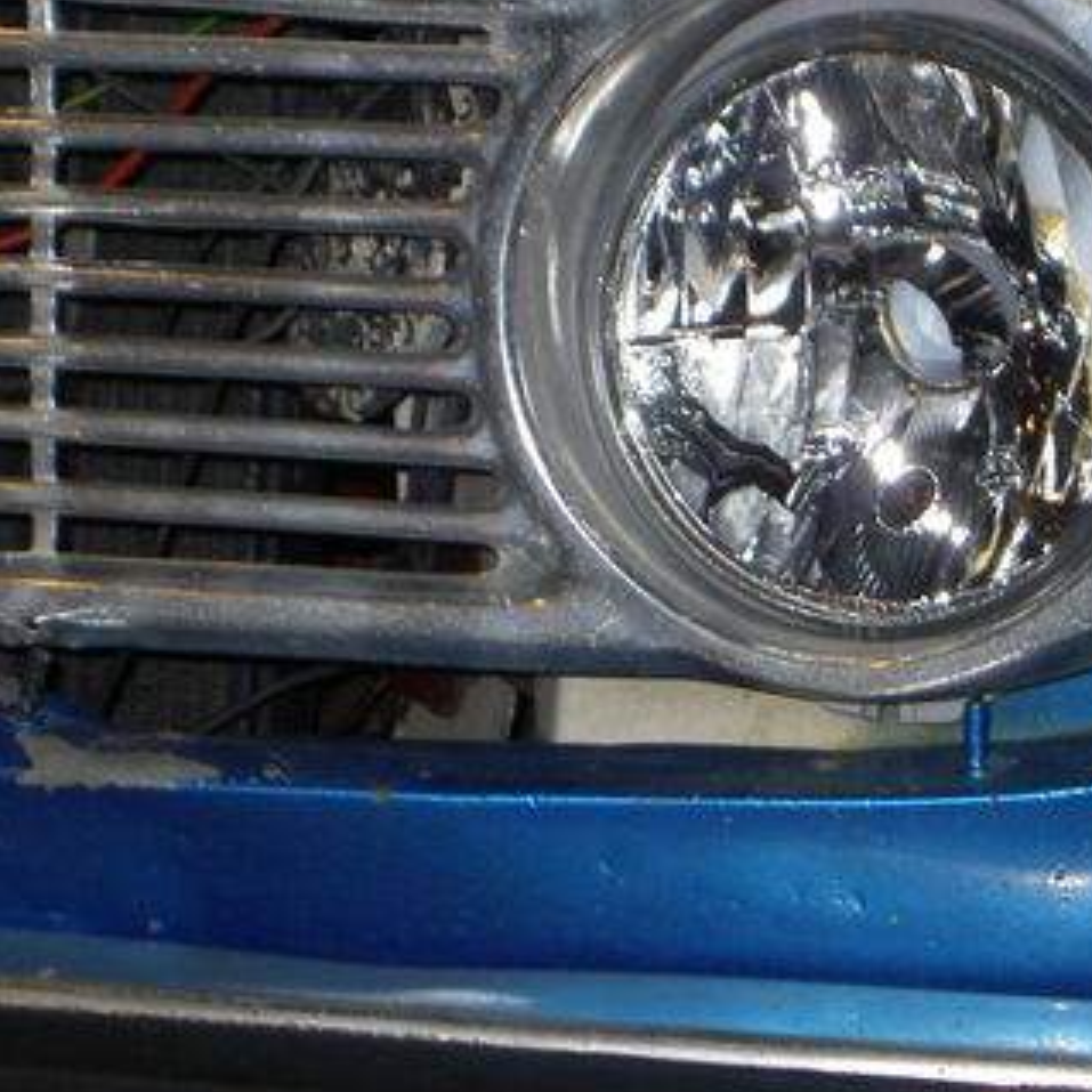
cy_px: 325
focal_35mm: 181
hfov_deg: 9.7
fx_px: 6460
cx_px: 650
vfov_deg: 9.7
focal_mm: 16.8
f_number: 4.9
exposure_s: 1/100
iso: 100
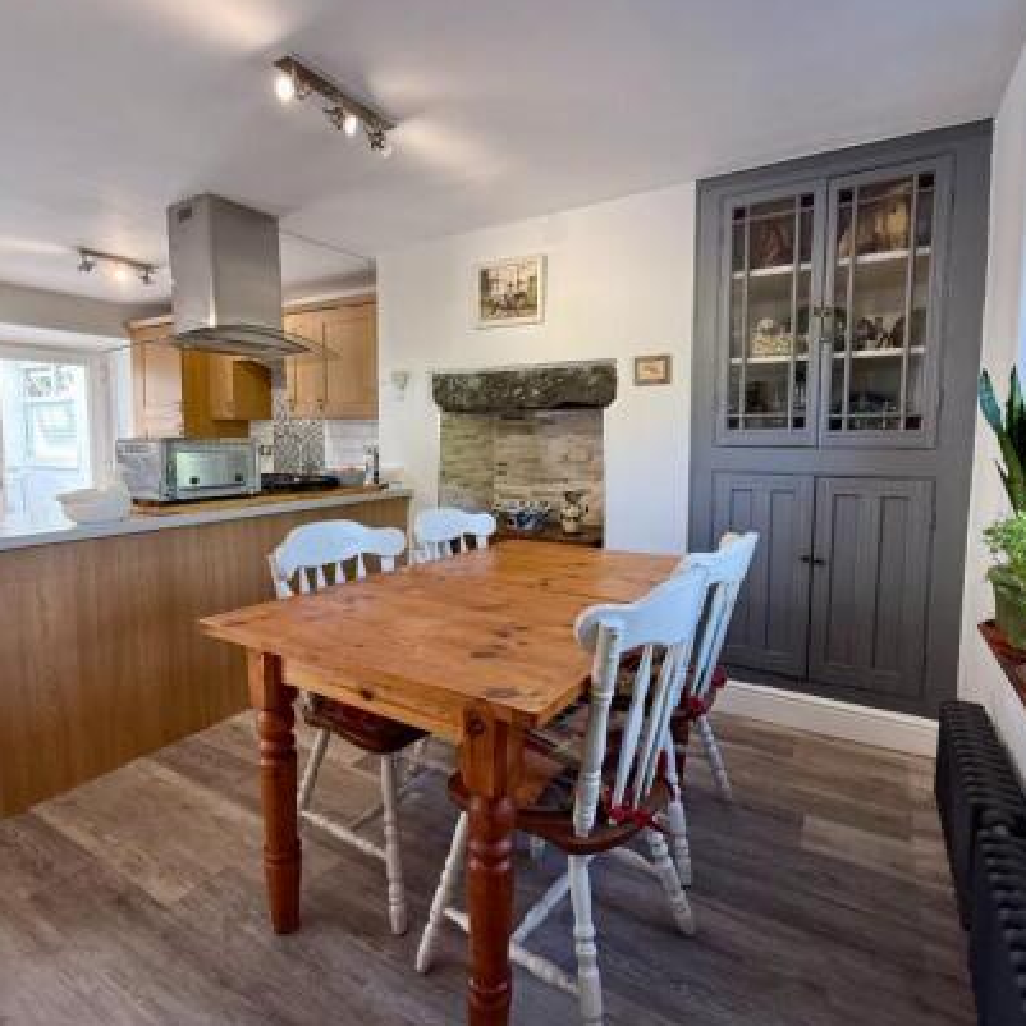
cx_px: 495
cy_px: 487
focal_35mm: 18
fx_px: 604
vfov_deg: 80.7
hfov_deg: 80.7
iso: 160
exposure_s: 1/99
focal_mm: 2.22
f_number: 2.2
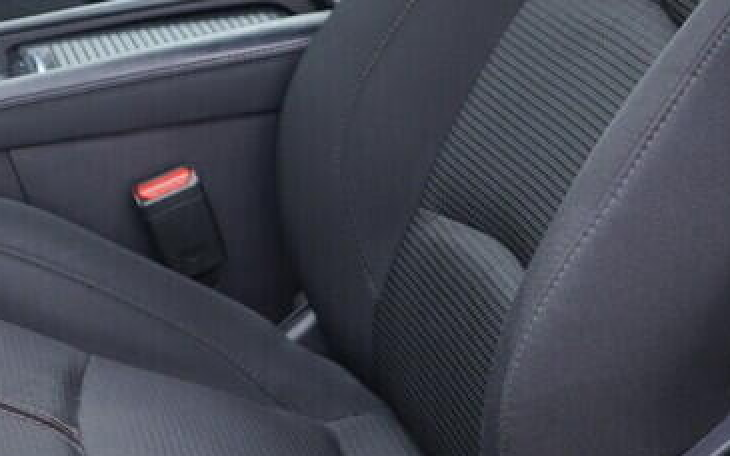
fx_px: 2049
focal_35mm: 103
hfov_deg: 19.7
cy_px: -69
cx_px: 20
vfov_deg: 12.4
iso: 250
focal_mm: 24
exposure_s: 1/40
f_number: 2.8
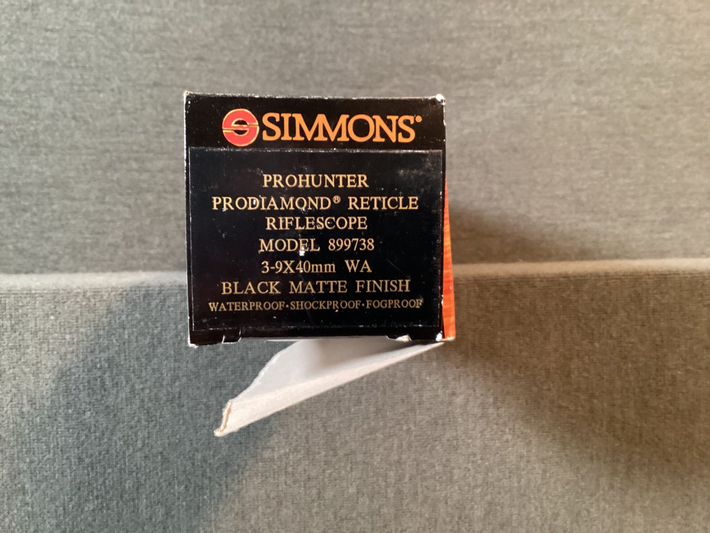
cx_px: 355
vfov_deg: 45.4
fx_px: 636
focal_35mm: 31
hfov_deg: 58.3
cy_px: 266
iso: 400
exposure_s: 1/30
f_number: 2.4
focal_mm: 3.3
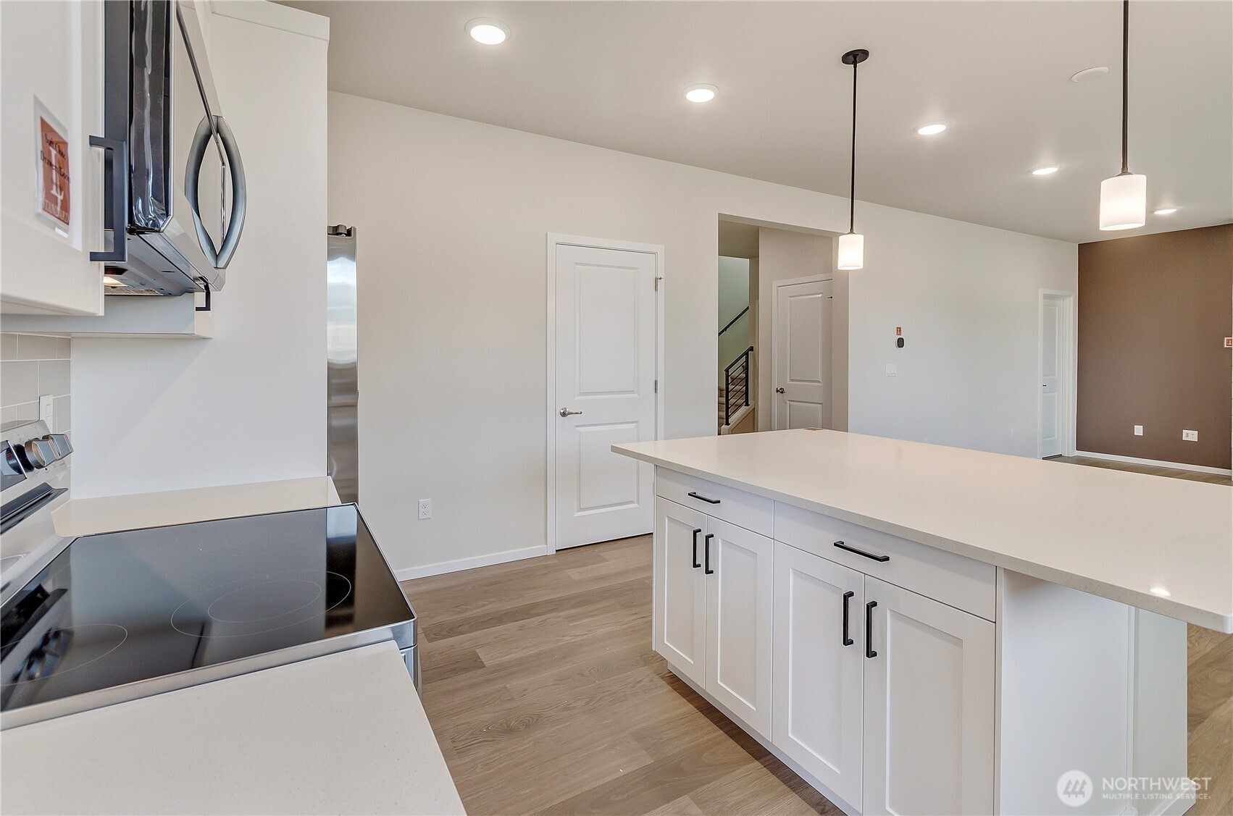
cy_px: 408
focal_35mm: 15
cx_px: 616
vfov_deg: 77.1
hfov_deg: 100.5
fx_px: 513
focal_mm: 10
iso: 160
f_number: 7.1
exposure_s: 1/20
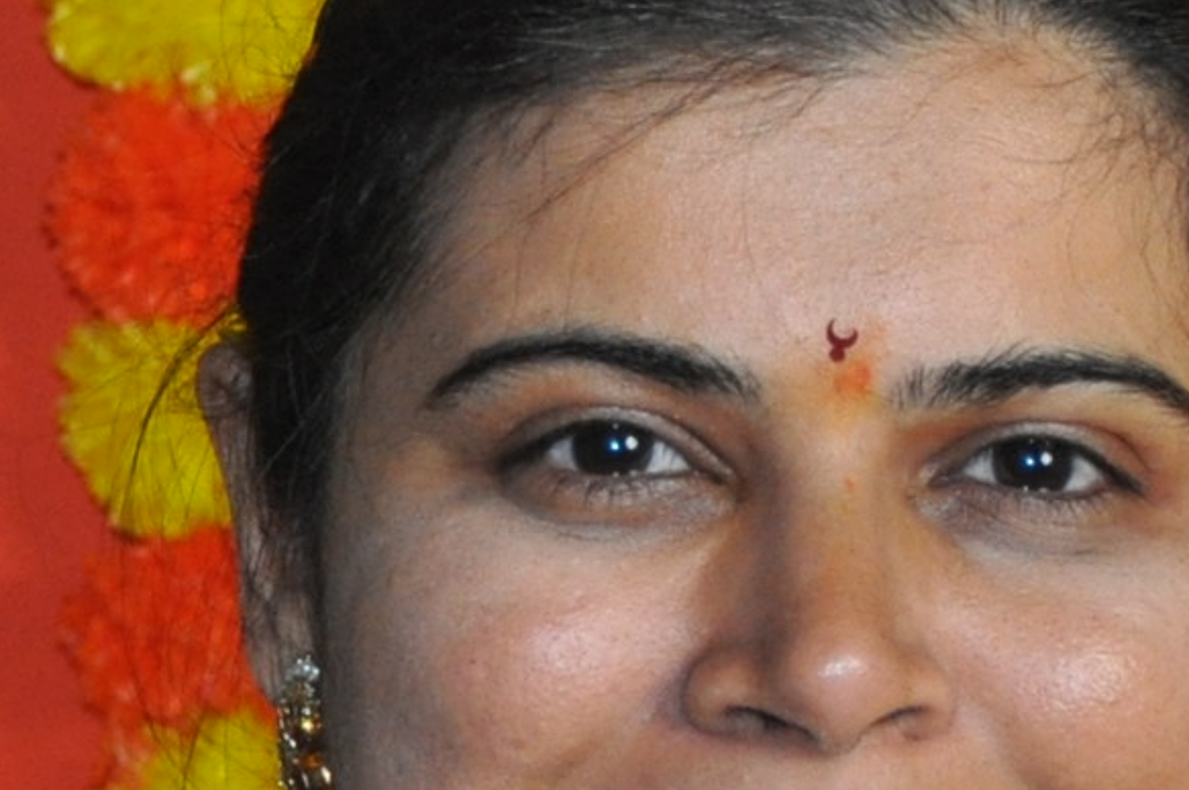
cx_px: 1764
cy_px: 476
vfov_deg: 4.7
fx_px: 9557
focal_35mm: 290
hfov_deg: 7.0
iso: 800
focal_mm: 35
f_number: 4.5
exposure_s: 1/60
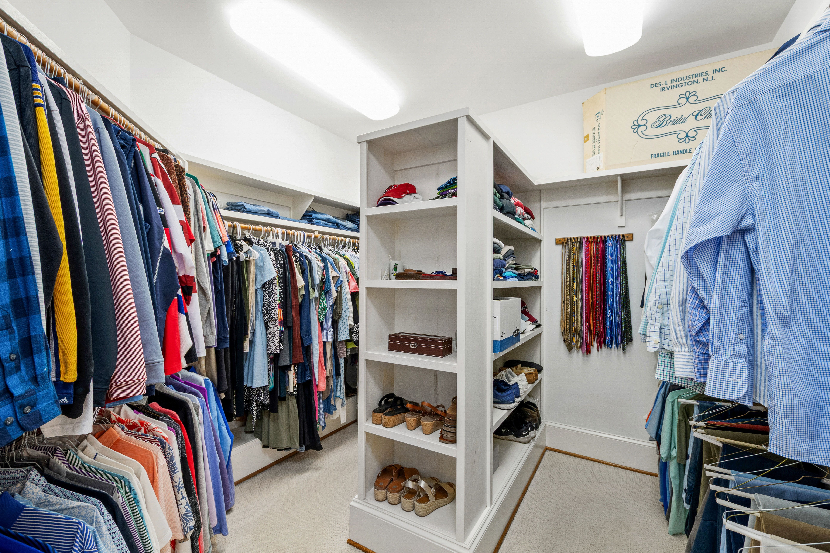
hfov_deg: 100.4
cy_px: 276
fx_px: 346
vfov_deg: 77.3
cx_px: 415
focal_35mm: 15
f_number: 8
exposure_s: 1/1.25
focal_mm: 10
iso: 100
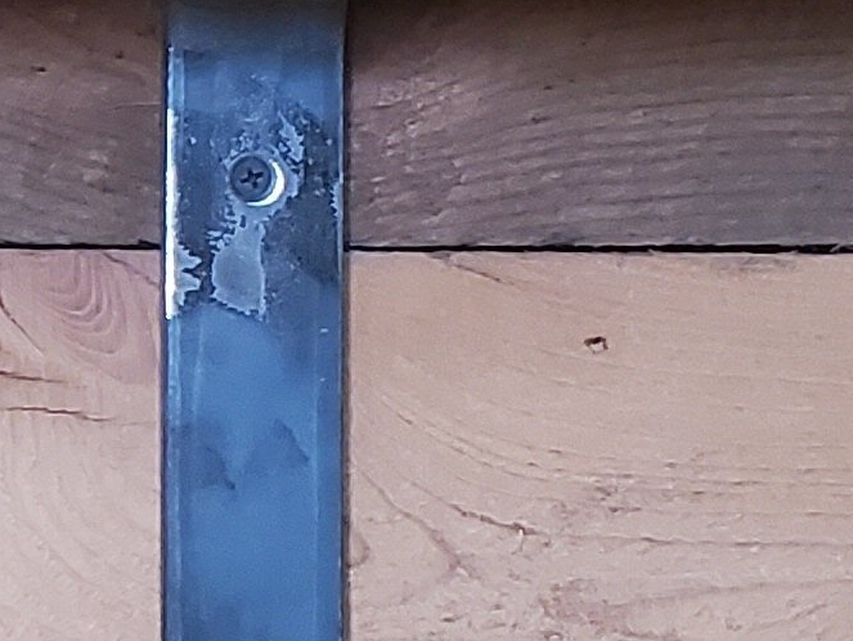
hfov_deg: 11.7
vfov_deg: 9.4
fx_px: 3896
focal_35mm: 158
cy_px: 458
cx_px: -629
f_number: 2.4
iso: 400
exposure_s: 1/40
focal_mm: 4.3
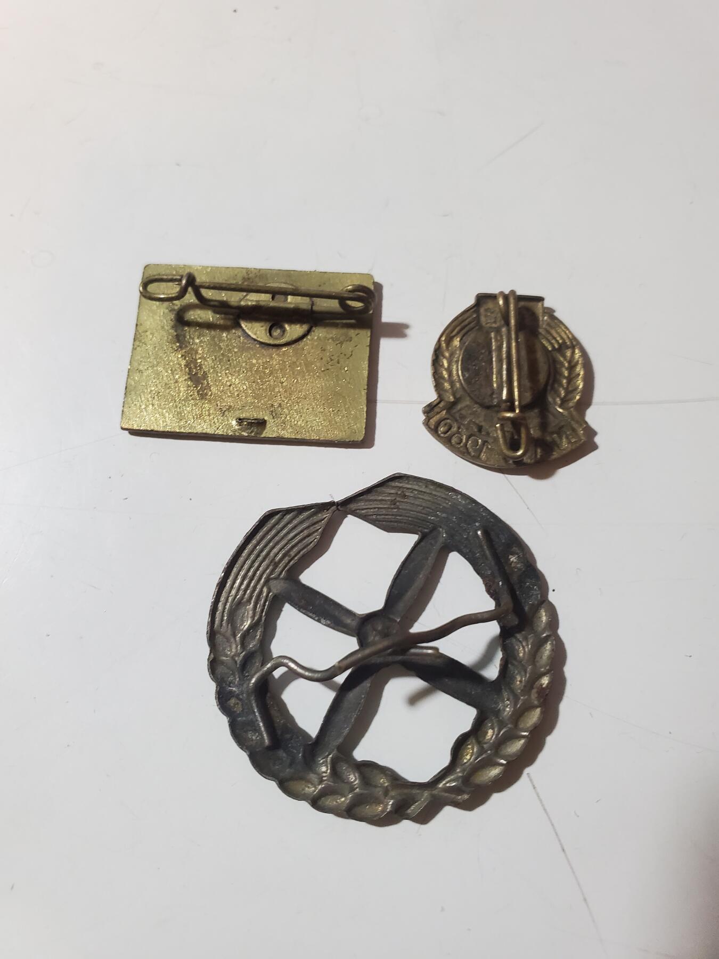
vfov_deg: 67.3
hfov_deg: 53.1
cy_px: 480
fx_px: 720
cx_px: 360
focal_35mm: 26
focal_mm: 4.3
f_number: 2.4
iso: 320
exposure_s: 1/50
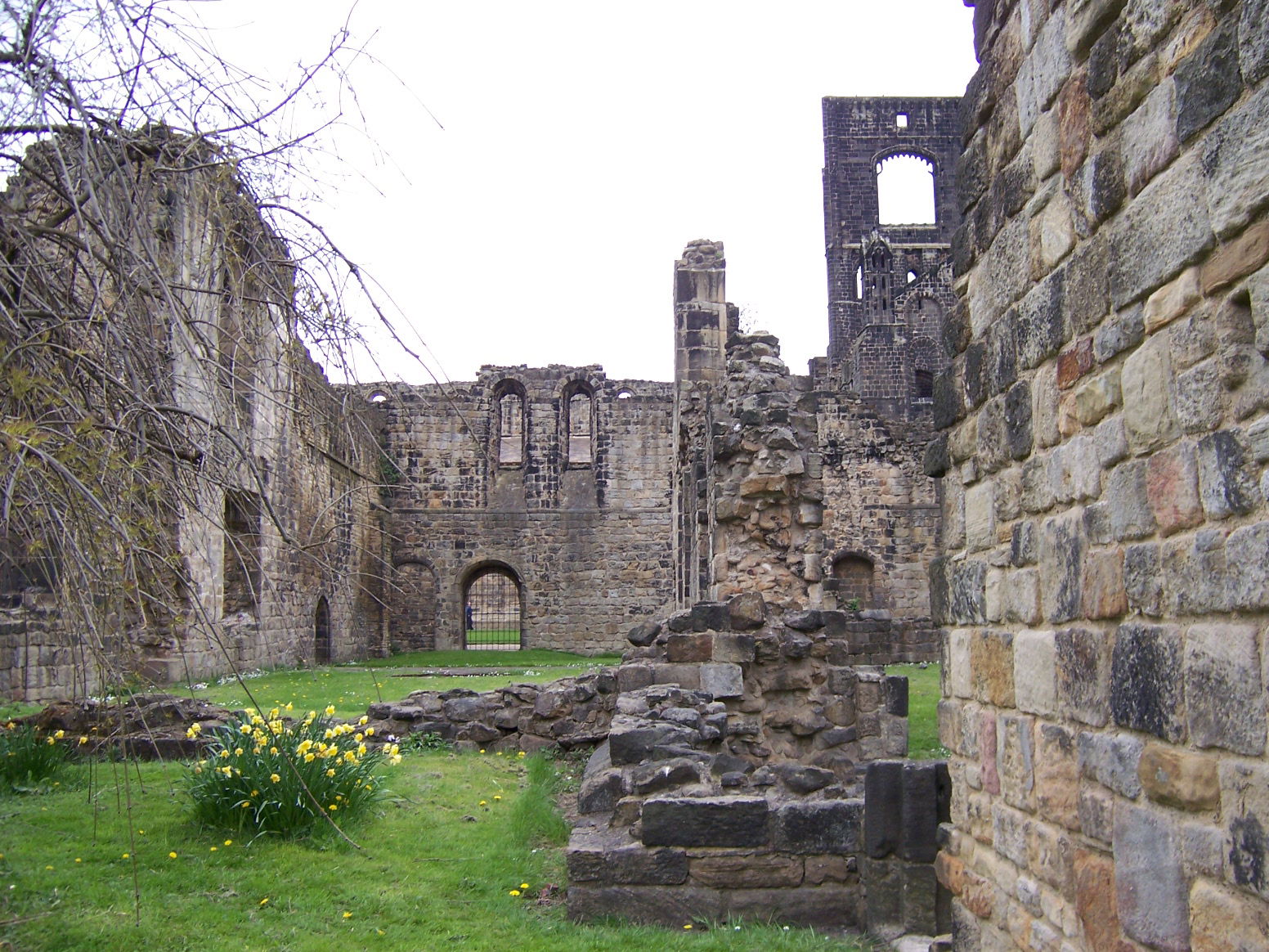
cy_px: 476
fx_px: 1210
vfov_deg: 42.9
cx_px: 634
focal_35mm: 33
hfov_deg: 55.4
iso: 80
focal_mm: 5.5
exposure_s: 1/125
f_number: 3.4
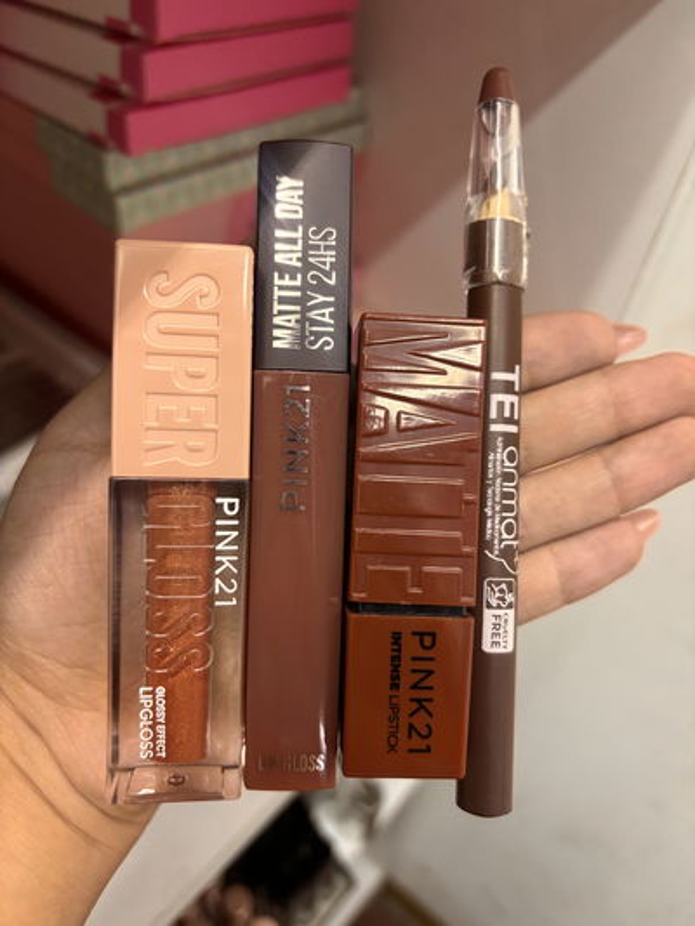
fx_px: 696
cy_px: 463
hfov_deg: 53.1
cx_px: 348
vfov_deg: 67.3
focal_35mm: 26
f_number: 1.6
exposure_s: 1/50
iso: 250
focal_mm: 5.96
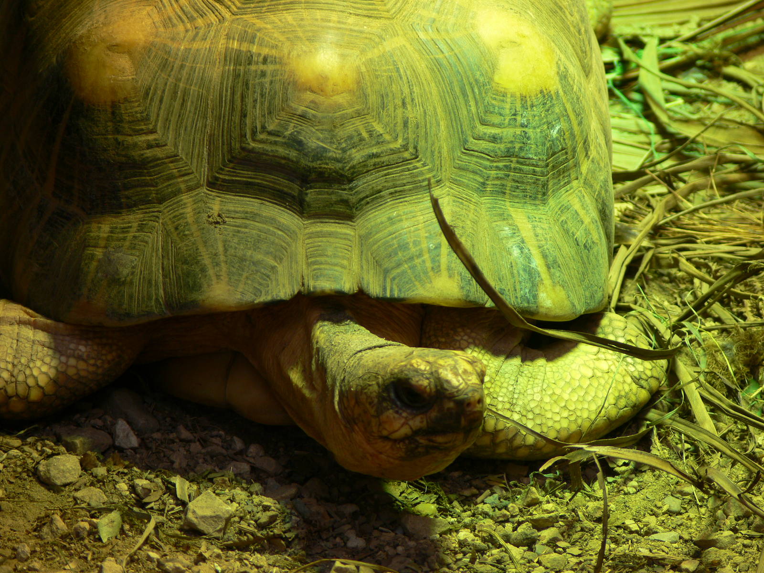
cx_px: 382
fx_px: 6356
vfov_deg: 5.2
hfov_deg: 6.9
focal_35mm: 288
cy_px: 286
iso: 80
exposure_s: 1/30
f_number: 3.6
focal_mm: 60.8
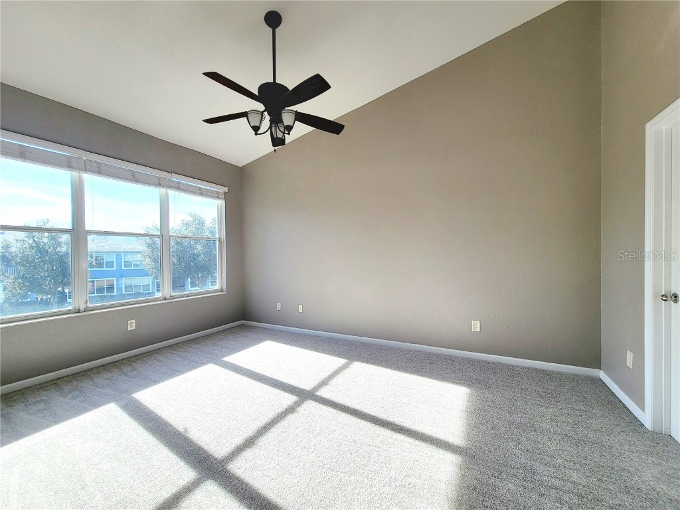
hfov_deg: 106.2
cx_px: 340
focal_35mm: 13
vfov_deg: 89.9
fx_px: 255
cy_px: 255
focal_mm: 2.2
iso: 50
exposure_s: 1/625
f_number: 2.2
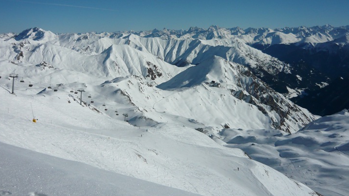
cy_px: 60
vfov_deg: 29.4
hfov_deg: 50.5
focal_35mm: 40
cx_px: 173
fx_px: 370
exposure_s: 1/1000
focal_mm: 5.5
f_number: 8
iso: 100
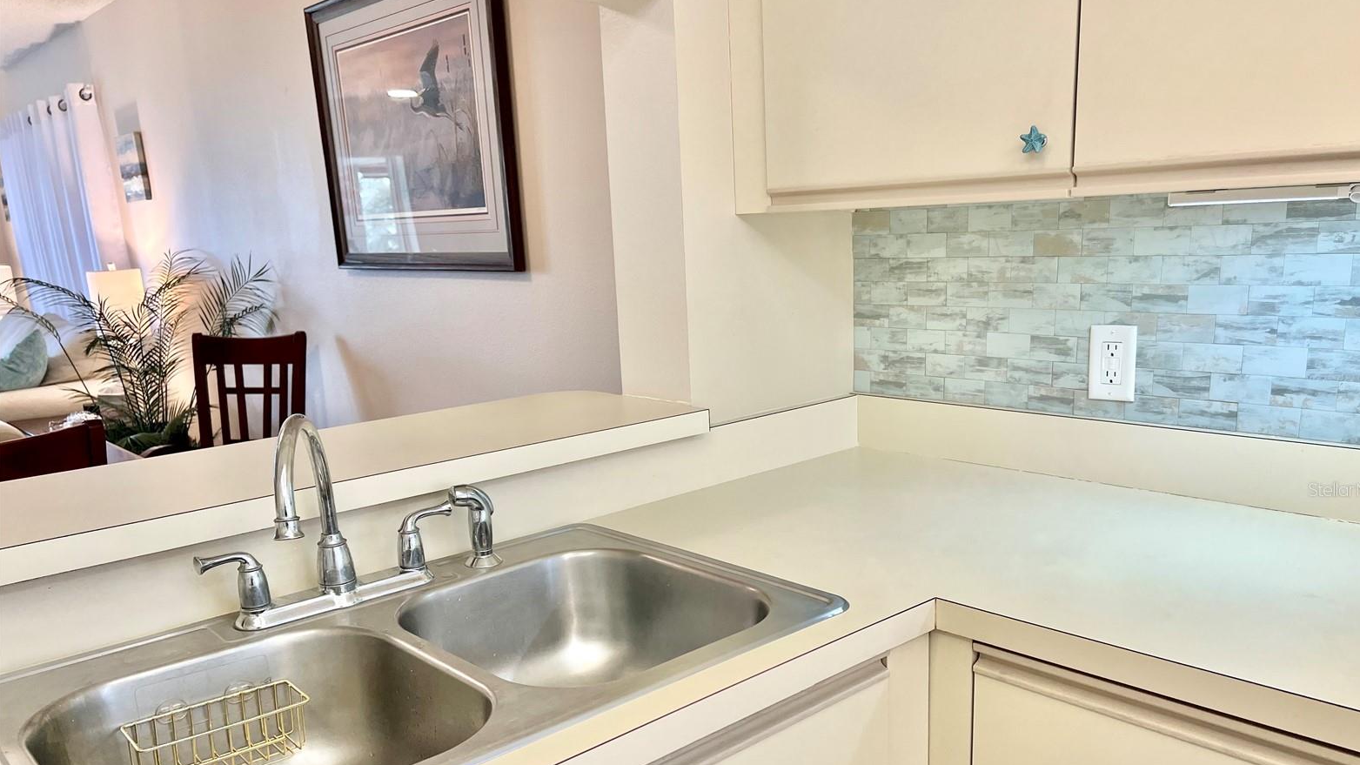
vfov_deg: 39.8
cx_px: 694
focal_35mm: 29
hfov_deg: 66.1
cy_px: 489
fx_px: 1046
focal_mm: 5.7
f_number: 1.5
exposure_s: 1/120
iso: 100
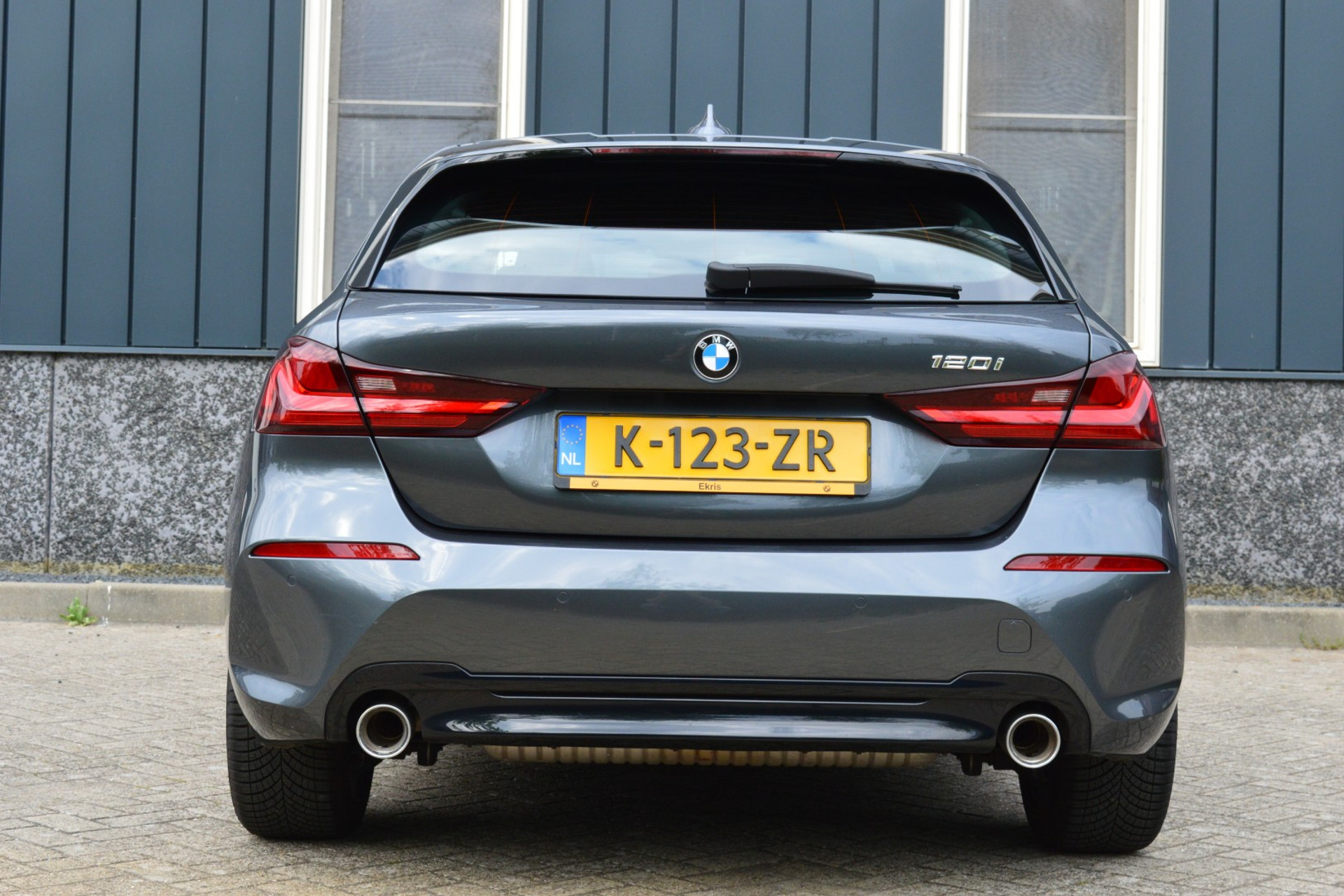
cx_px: 672
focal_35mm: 57
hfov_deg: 35.1
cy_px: 448
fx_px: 2128
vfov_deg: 23.8
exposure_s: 1/320
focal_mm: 38
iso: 800
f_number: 10
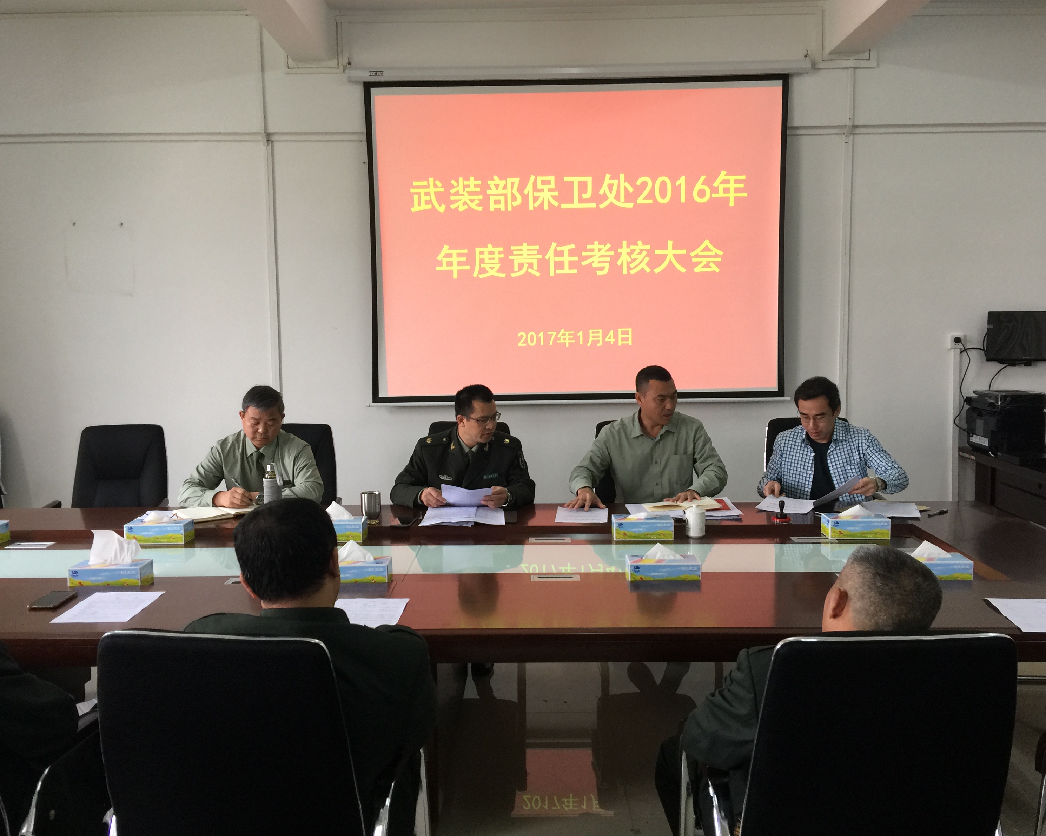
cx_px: 525
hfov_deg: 57.2
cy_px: 412
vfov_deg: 47.1
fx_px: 960
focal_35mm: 31
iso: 64
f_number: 2.2
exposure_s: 1/33
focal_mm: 4.15
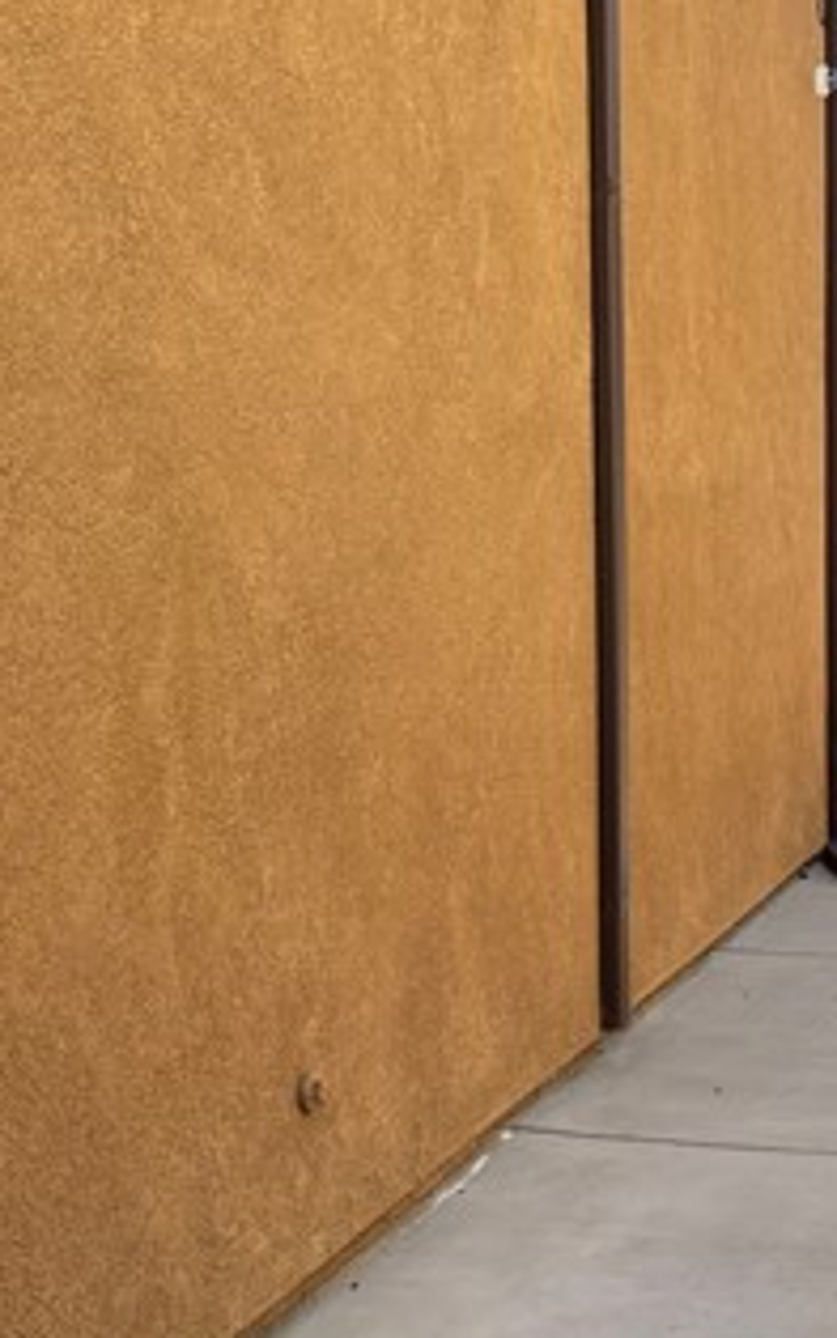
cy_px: 646
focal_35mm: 56
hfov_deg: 22.4
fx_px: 2043
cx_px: 812
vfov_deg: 36.3
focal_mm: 5.96
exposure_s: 1/1295
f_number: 1.6
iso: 50
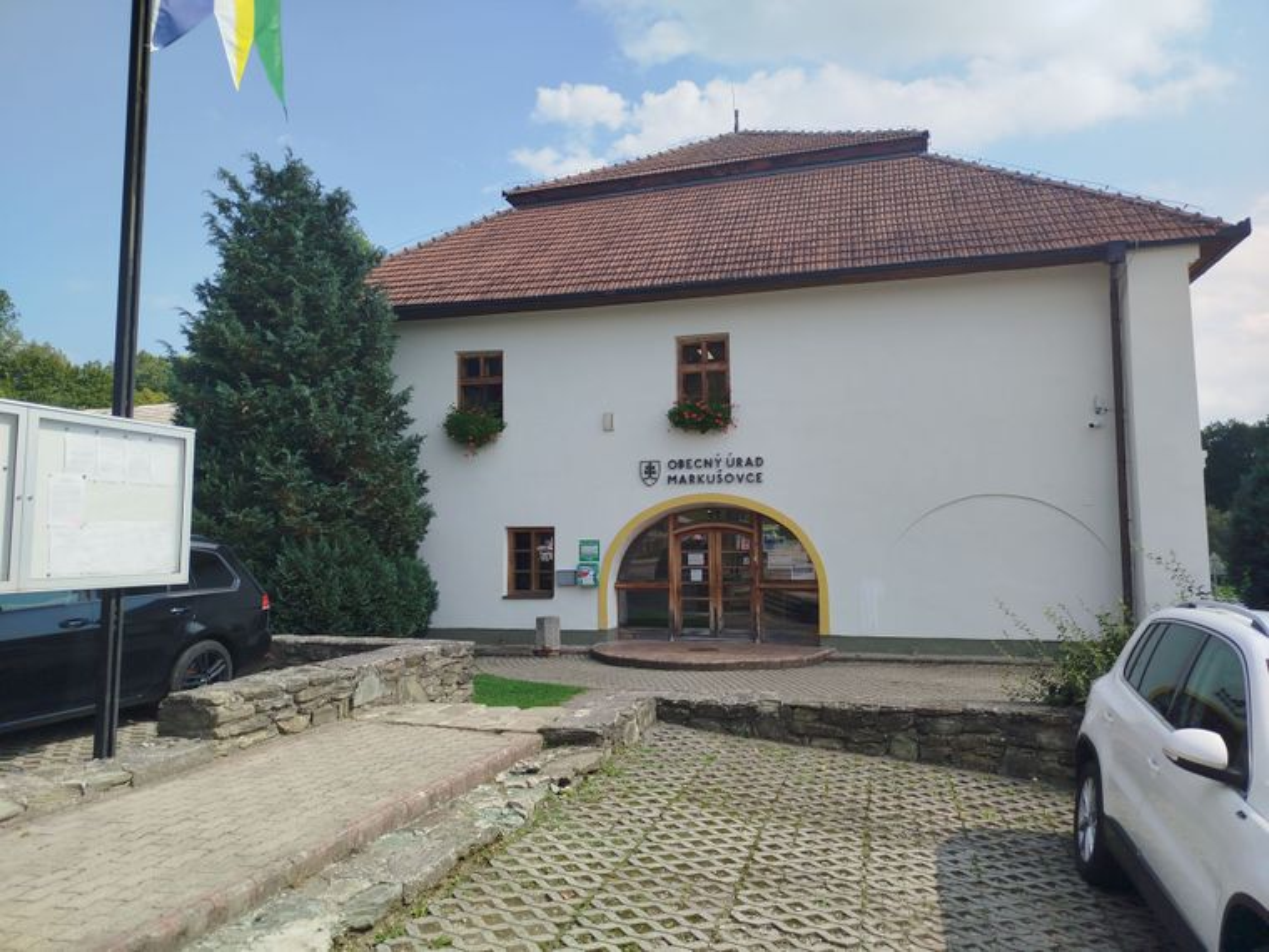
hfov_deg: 71.6
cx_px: 634
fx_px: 880
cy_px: 476
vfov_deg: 56.8
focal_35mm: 24
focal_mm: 5.31
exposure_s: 1/1251
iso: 50
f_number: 1.7
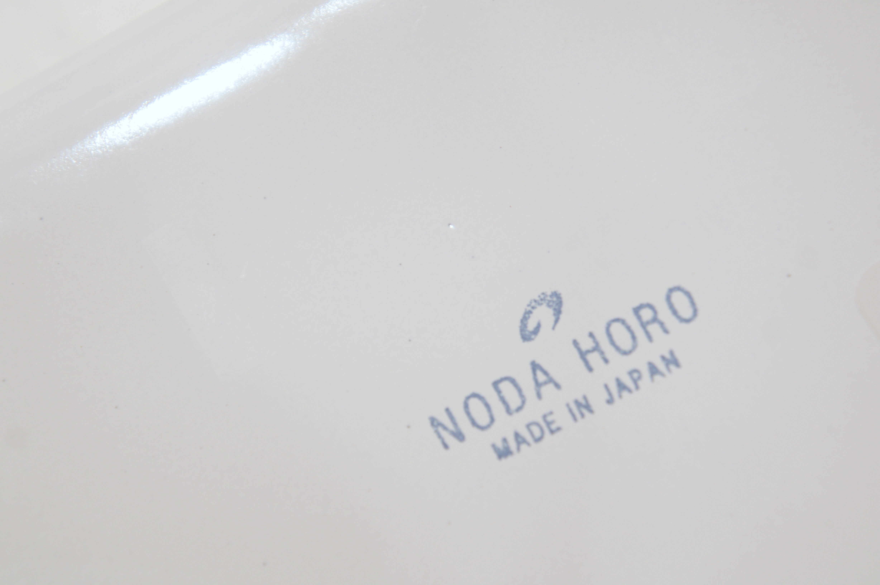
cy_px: 292
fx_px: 2014
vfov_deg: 16.5
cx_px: 440
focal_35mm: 82
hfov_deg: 24.6
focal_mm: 55
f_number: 5.6
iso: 500
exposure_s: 1/100
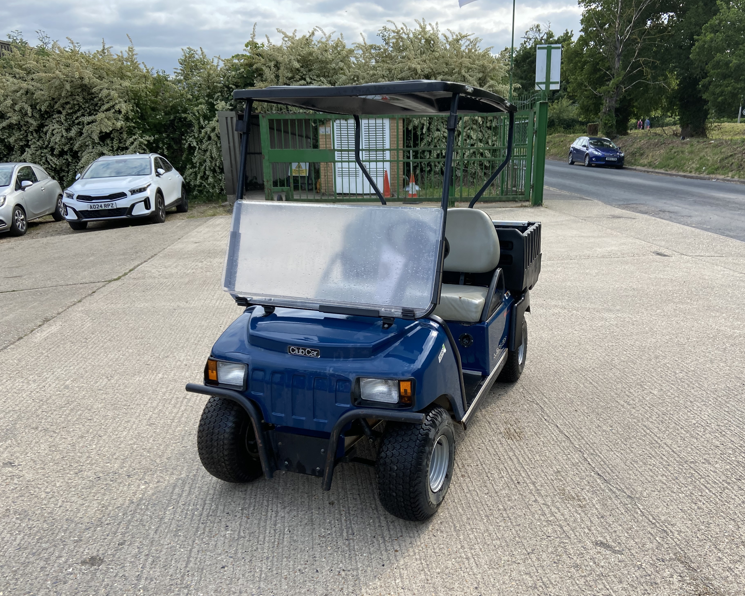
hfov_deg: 62.2
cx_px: 389
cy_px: 302
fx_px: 617
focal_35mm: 28
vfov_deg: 51.5
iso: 32
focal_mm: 4.25
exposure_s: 1/1016
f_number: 1.8
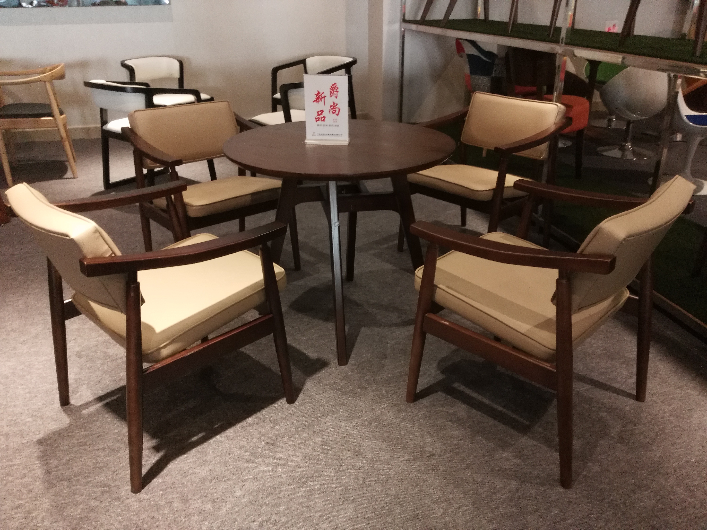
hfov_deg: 63.4
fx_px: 572
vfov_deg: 49.7
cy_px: 265
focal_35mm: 28
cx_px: 354
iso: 408
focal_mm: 2.96
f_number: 2
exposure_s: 1/30
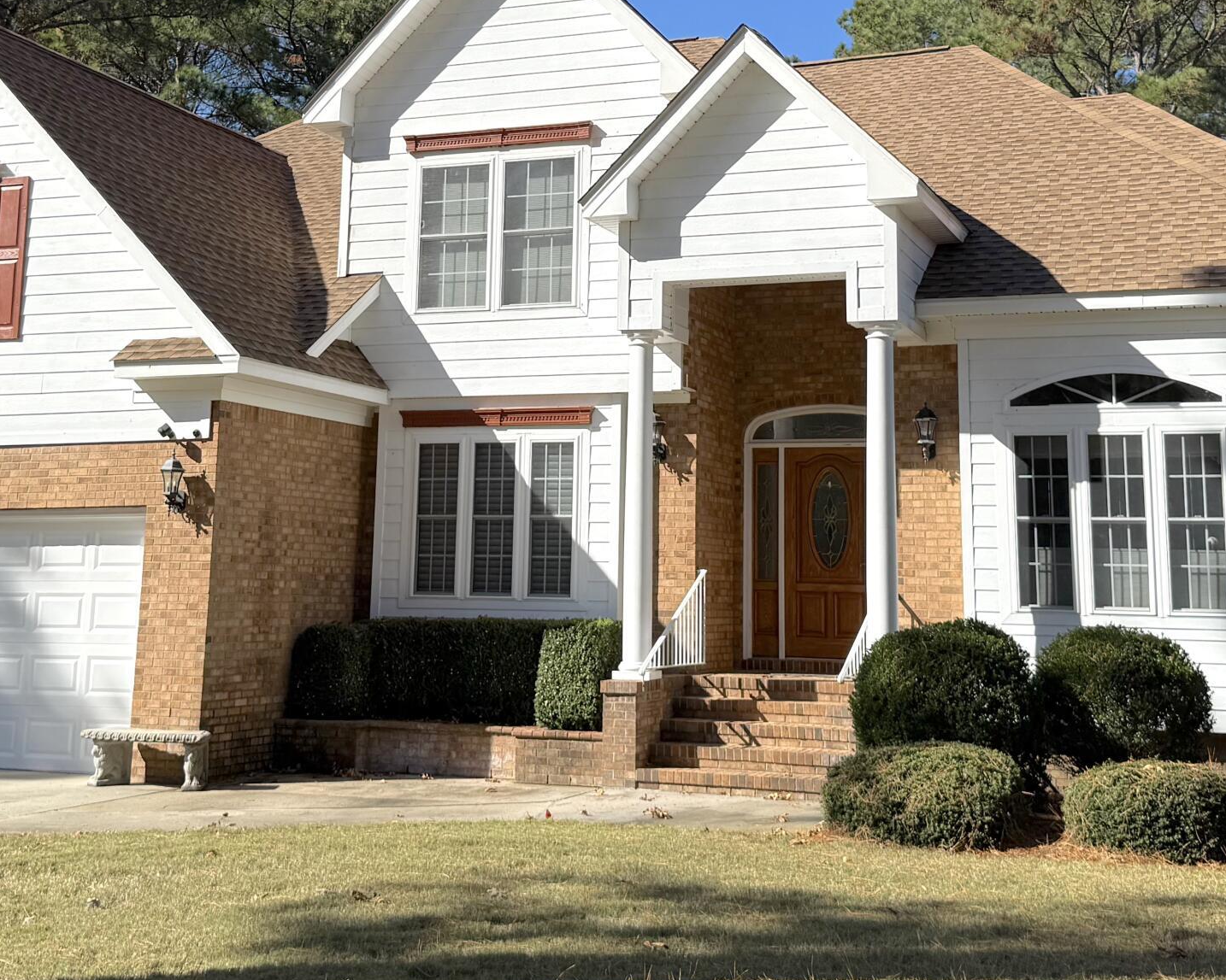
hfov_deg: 38.0
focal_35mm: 49
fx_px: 1778
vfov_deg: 30.4
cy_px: 268
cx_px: 597
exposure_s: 1/3759
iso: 80
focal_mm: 6.76
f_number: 1.78
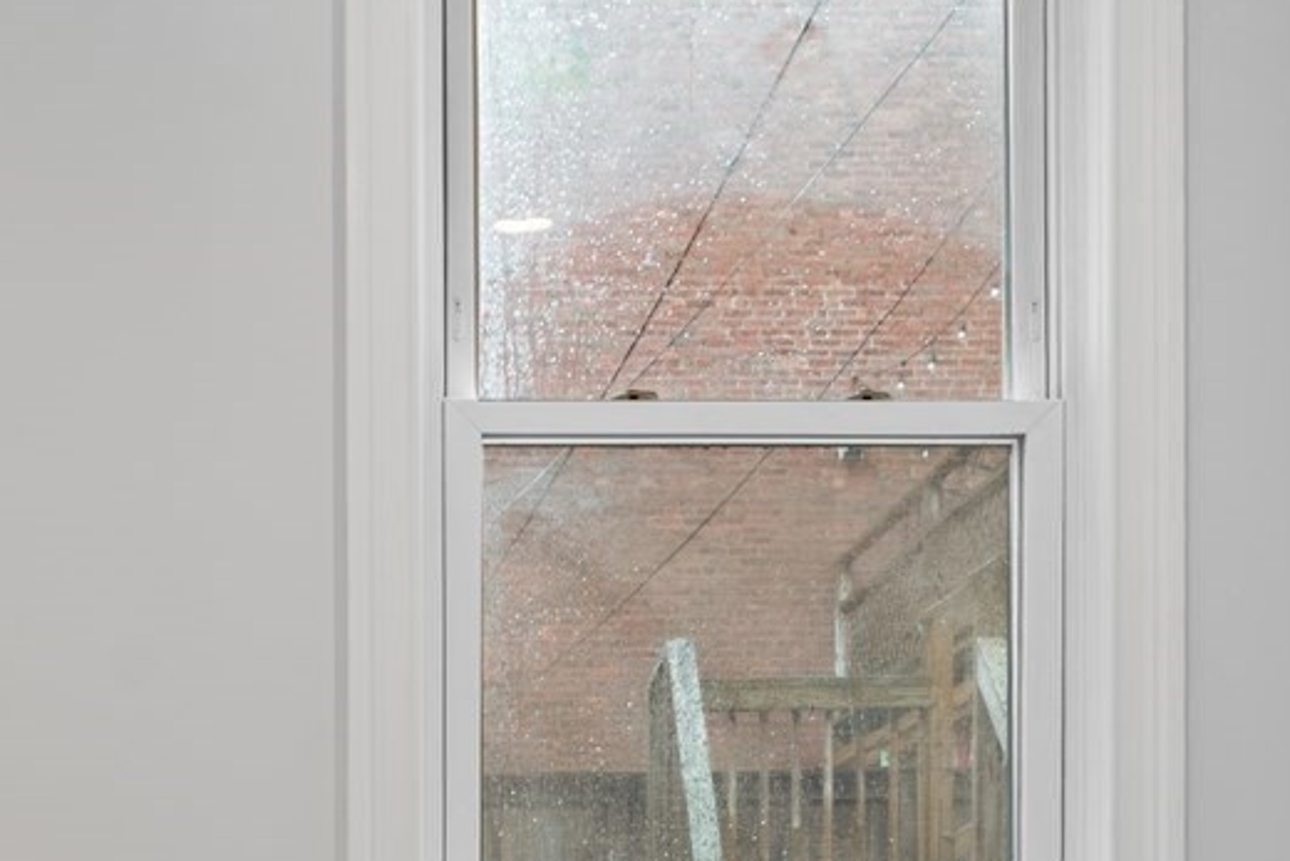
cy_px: 1202
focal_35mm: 63
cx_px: 313
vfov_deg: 19.4
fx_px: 2258
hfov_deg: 31.3
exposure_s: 3.2
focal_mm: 16
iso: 200
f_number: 8
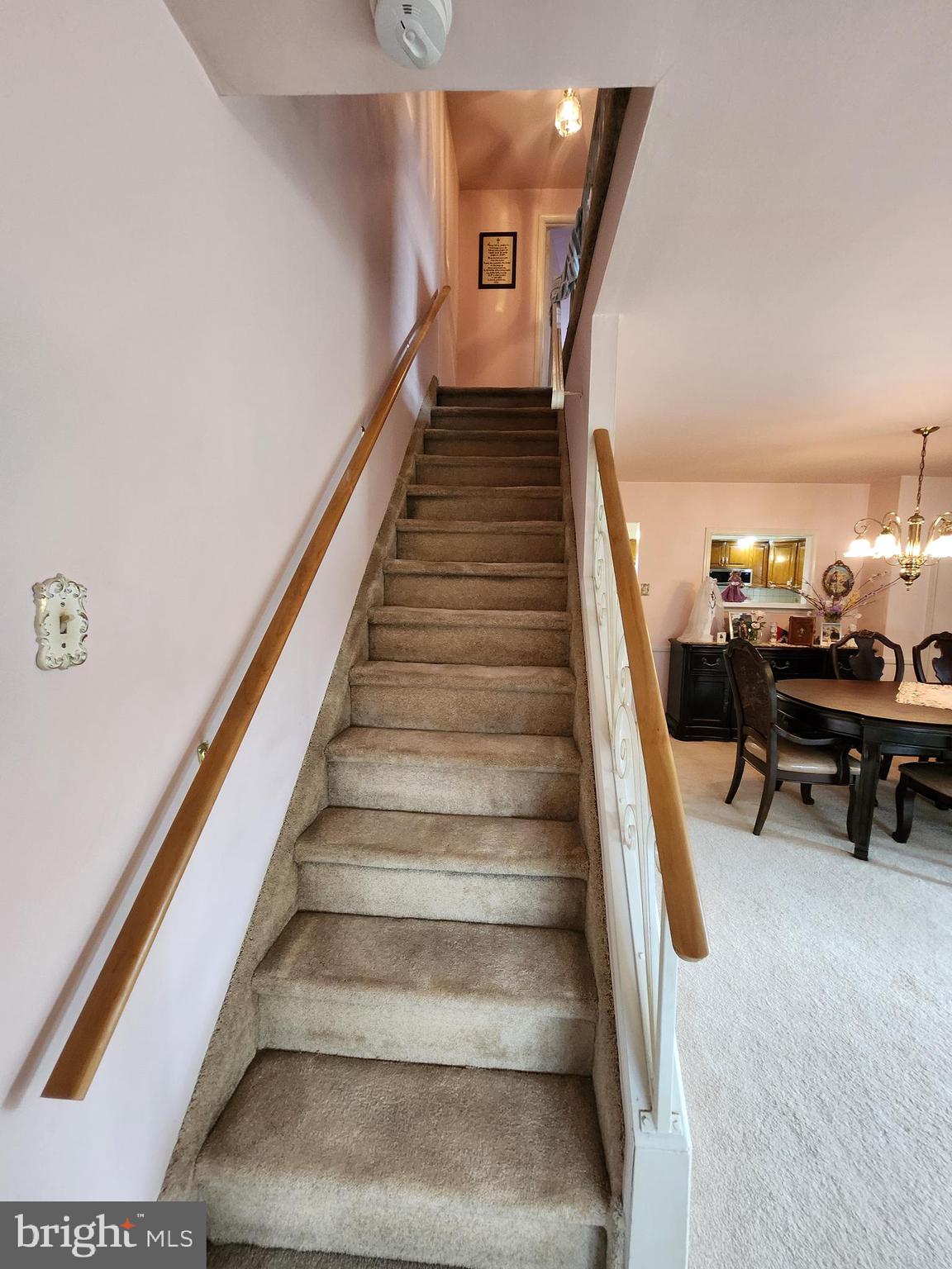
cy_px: 634
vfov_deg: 106.2
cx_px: 476
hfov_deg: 89.9
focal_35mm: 13
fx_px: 477
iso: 320
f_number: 2.2
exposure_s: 1/60
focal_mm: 1.74
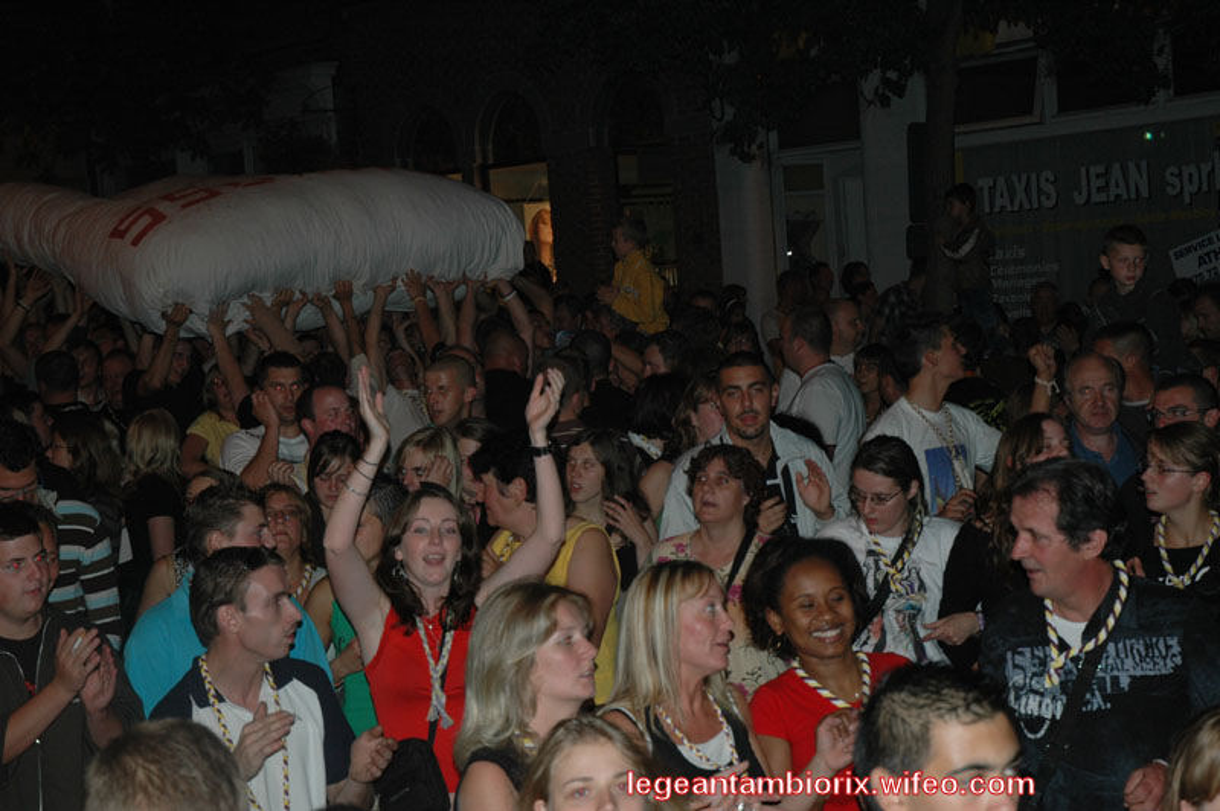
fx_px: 2336
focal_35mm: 69
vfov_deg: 19.7
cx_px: 610
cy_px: 406
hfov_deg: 29.3
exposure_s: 1/60
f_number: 4.5
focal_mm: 46
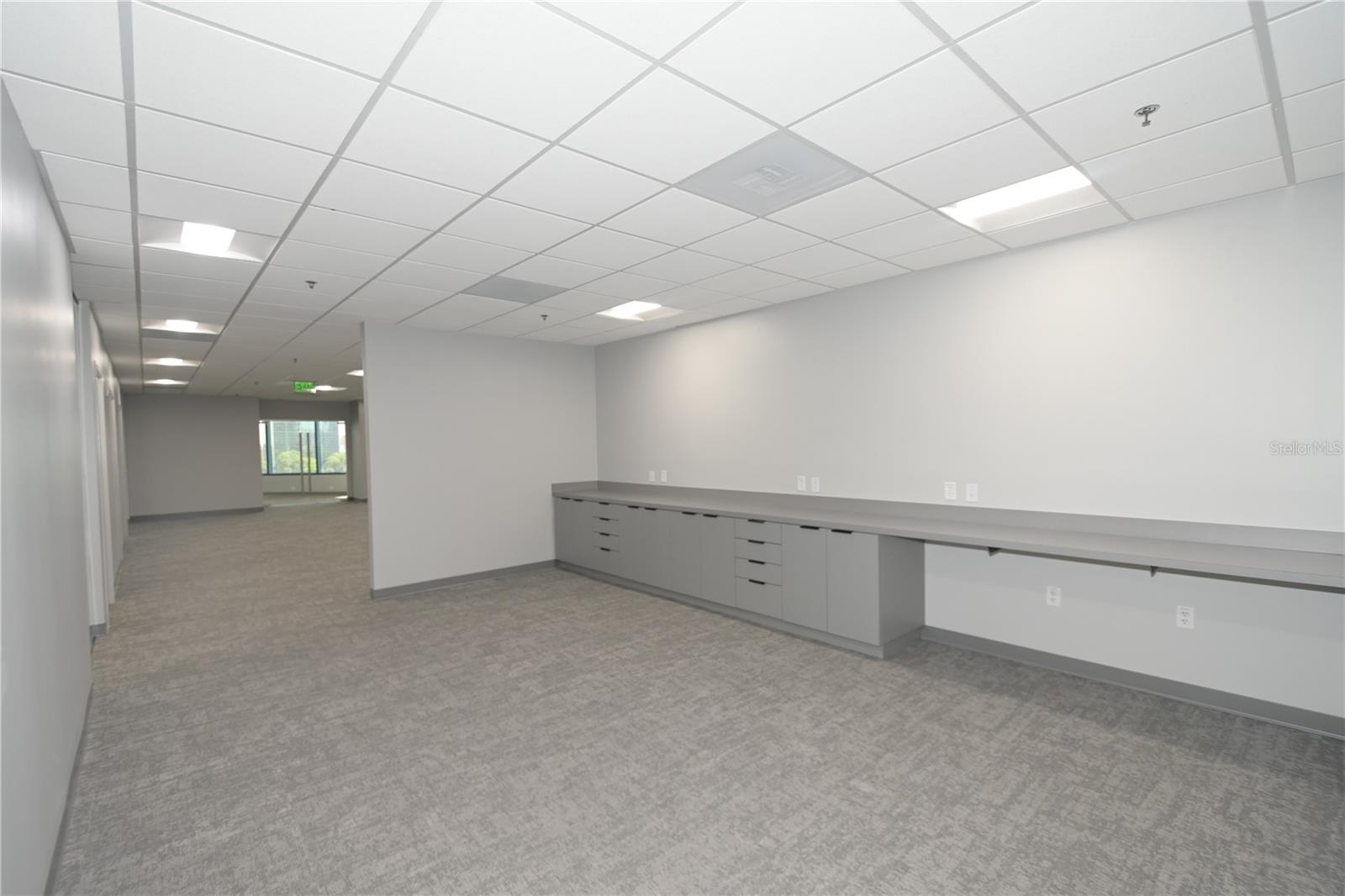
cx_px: 672
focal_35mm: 15
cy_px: 448
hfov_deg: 100.4
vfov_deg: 77.3
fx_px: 560
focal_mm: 10
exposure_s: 1/125
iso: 400
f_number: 4
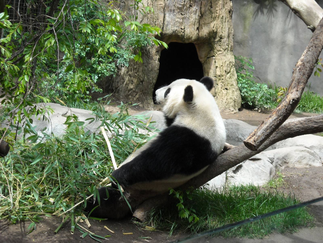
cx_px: 162
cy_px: 122
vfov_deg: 14.1
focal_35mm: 105
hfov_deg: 18.7
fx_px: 980
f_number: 4.7
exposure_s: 1/125
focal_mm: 17.1
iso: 95
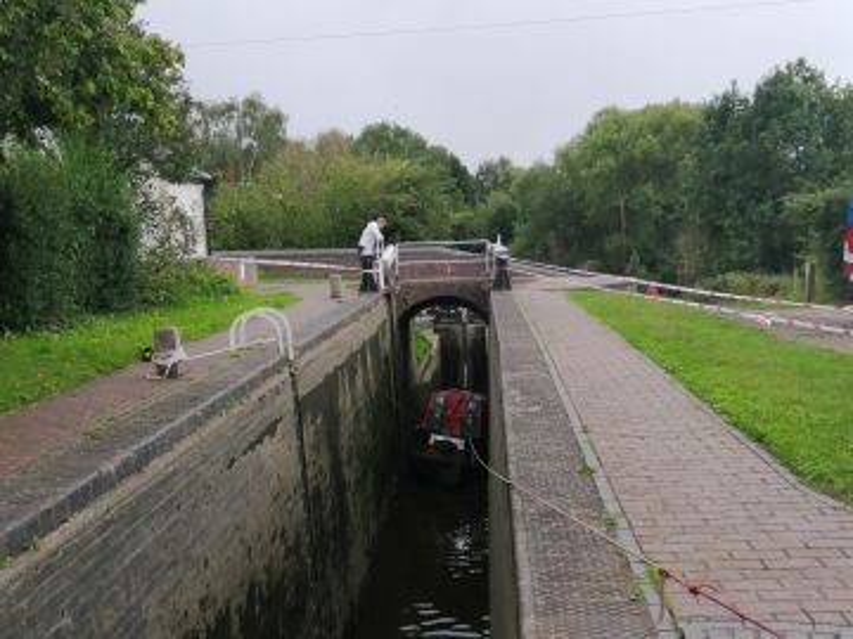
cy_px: 320
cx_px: 426
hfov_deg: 67.3
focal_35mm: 26
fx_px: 641
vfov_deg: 53.1
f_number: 1.8
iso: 50
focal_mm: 3.6
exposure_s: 1/646
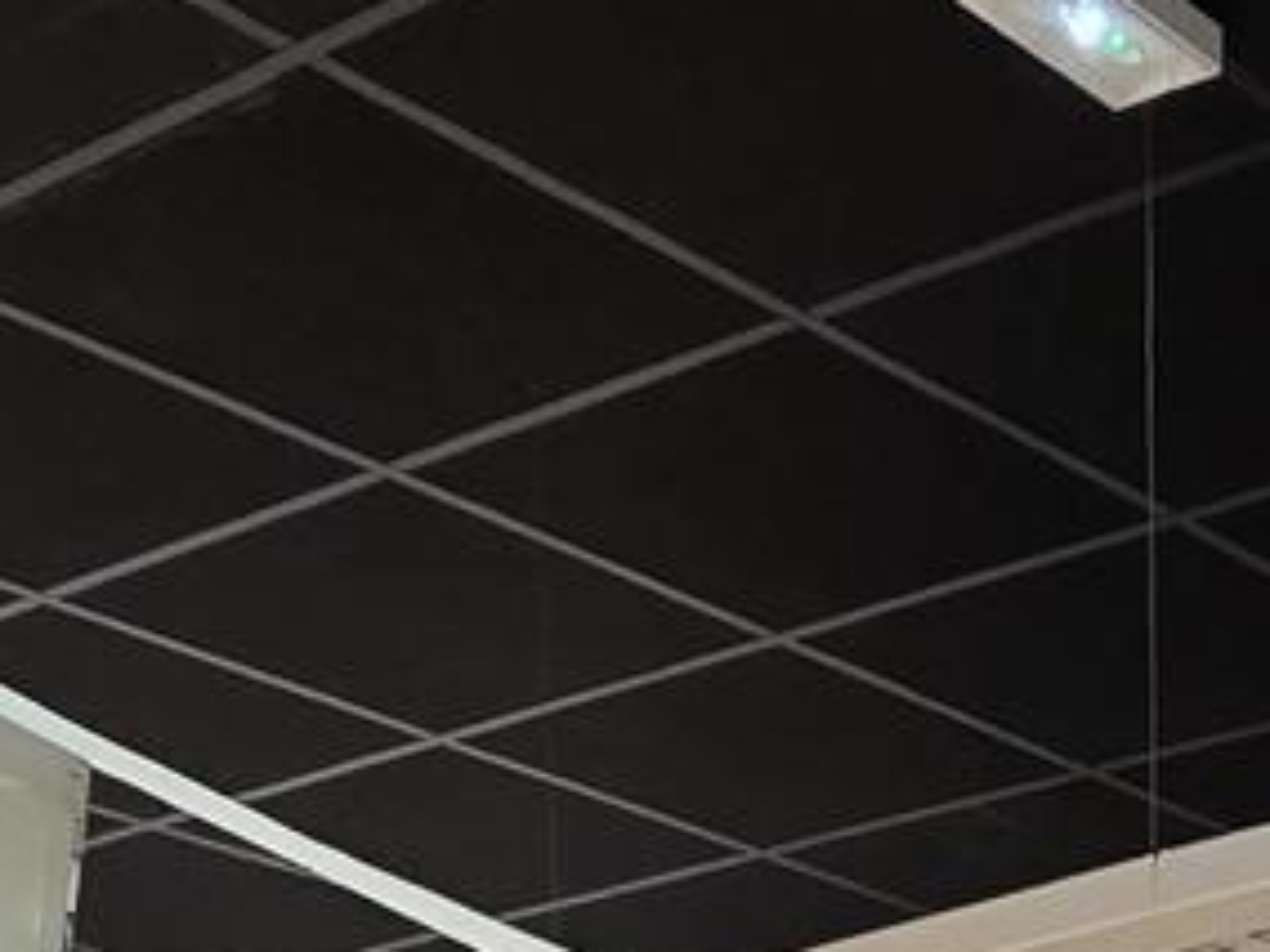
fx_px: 3229
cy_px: 2414
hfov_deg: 21.4
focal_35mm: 88
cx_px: 1283
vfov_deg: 12.4
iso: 200
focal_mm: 2.2
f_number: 2.2
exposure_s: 1/50
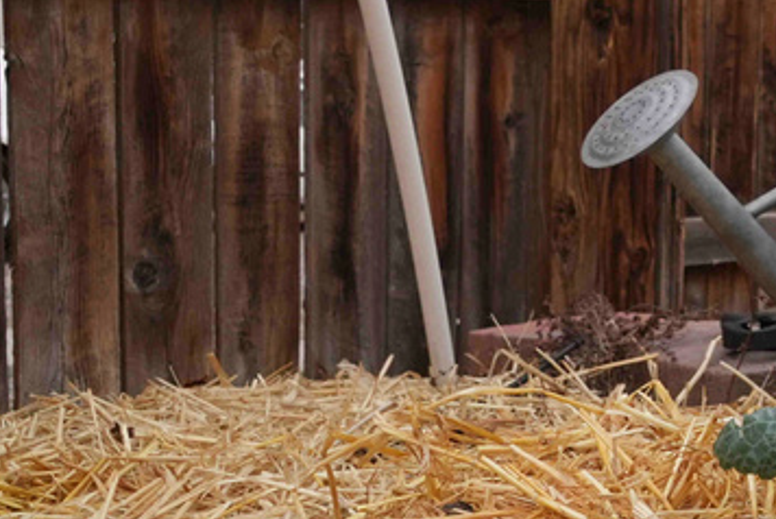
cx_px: 1103
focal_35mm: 69
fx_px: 1489
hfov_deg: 24.1
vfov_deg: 19.7
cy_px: 197
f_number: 11
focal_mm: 24
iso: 1000
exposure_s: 1/500
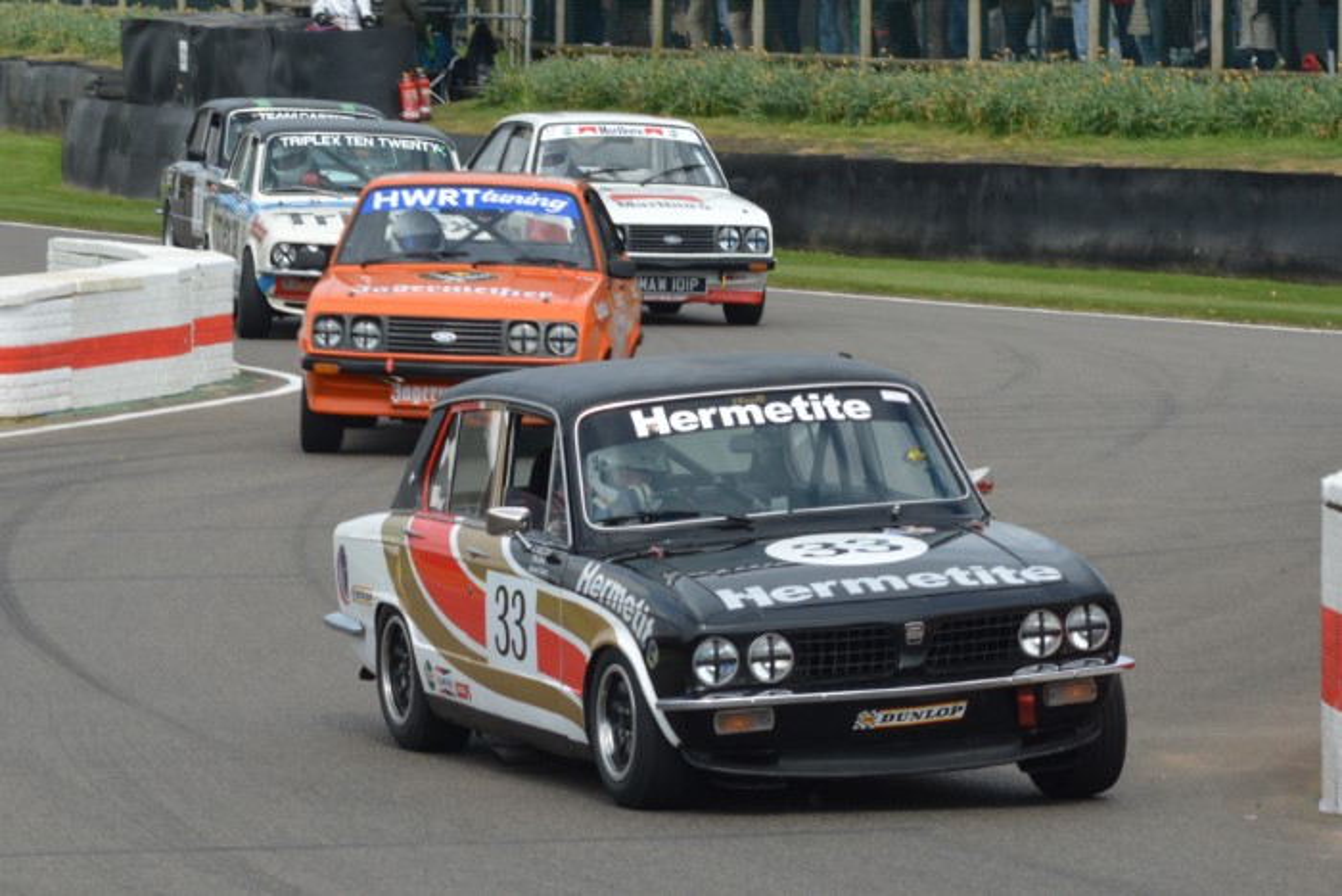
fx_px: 6711
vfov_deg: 7.6
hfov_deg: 11.4
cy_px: 448
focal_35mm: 180
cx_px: 671
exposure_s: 1/500
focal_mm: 120
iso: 400
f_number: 11
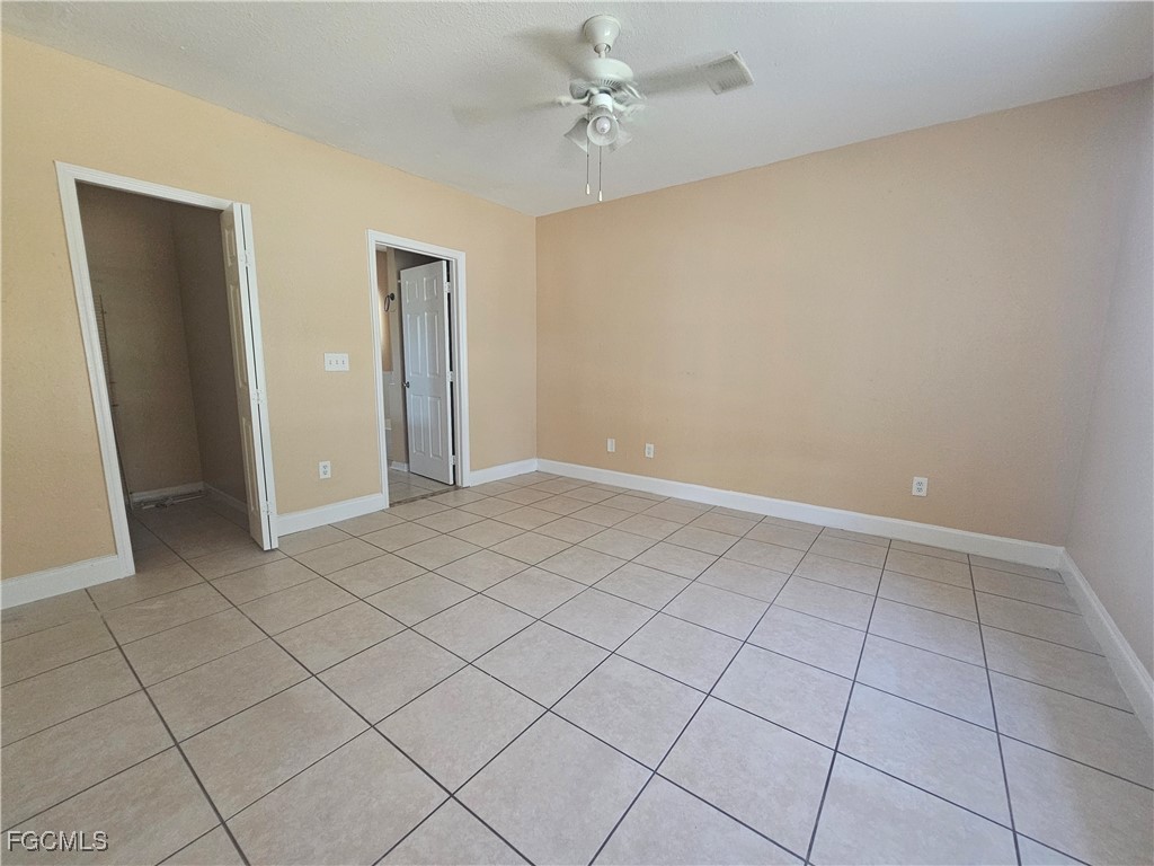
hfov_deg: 106.2
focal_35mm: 13
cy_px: 433
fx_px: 433
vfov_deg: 89.9
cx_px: 577
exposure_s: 1/30
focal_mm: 2.2
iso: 320
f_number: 2.2
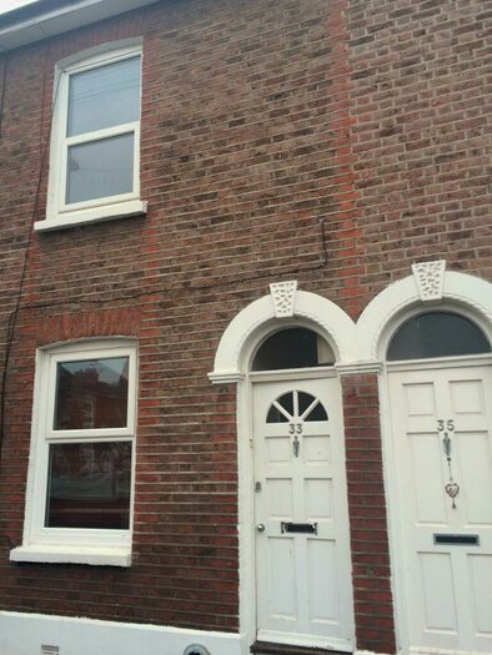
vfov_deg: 61.6
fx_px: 549
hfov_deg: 48.2
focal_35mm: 29
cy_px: 328
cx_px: 246
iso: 40
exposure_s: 1/100
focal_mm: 4.15
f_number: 2.2
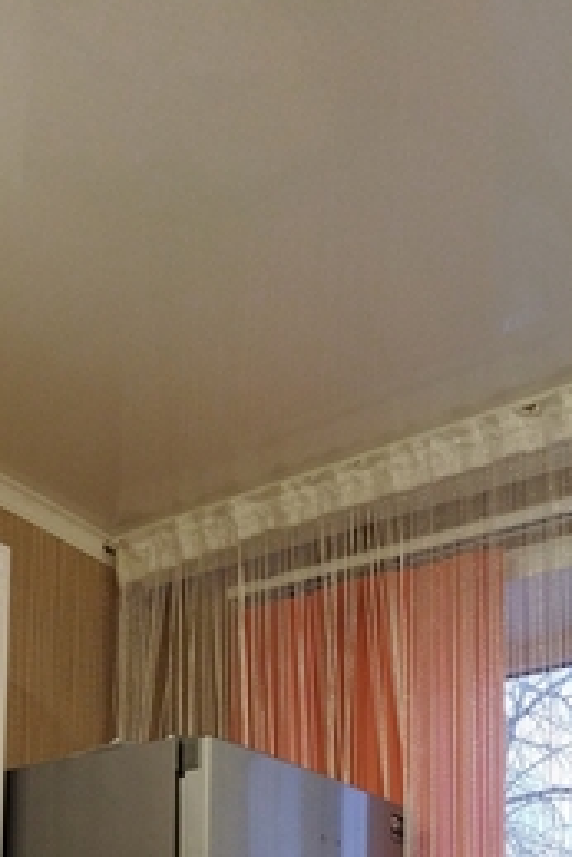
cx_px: 294
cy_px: 936
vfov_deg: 28.2
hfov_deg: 20.9
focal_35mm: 65
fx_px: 1547
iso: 163
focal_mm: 4.71
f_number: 1.79
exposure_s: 1/50
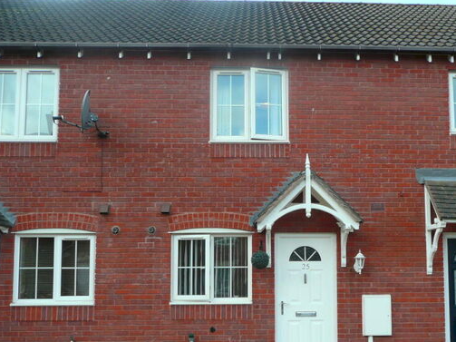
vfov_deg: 36.4
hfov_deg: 47.5
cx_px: 277
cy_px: 226
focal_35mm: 39
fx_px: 514
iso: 100
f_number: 3.3
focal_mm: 4.6
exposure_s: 1/200
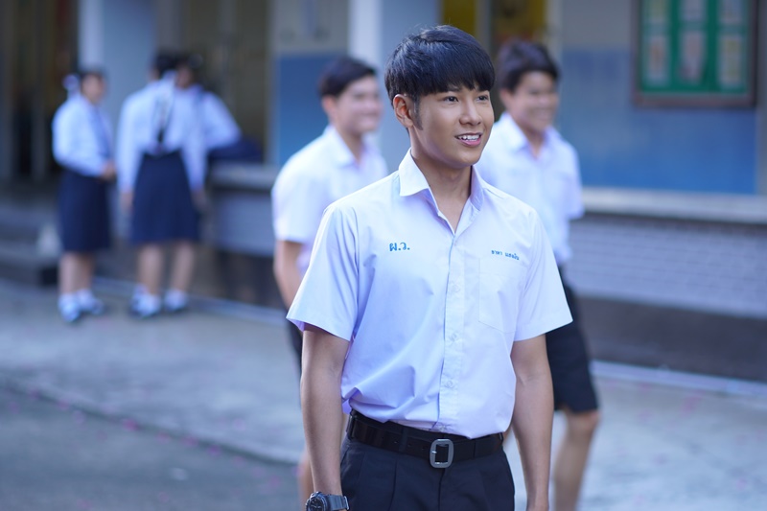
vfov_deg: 10.7
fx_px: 2716
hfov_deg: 16.1
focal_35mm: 128
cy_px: 256
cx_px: 384
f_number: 1.8
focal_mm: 85
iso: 125
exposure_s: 1/250
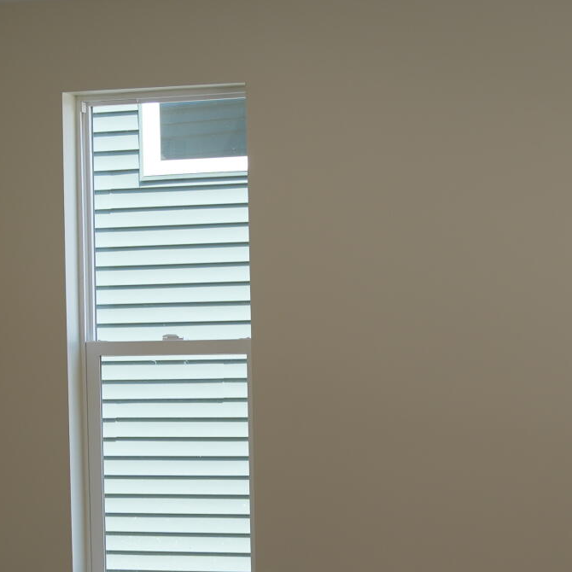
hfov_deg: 14.8
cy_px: 483
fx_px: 2206
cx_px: 316
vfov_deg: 14.7
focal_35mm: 118
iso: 100
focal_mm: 31
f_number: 4
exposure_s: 1/160
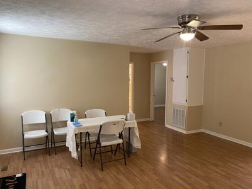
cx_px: 126
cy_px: 94
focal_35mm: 26
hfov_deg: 67.3
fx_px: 189
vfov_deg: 53.1
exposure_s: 1/60
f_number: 1.8
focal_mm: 4.25
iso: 160
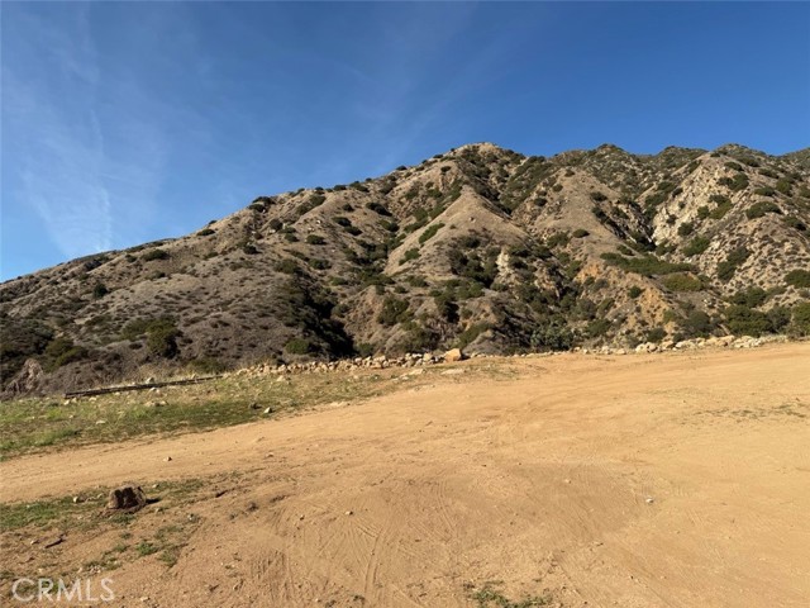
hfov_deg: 71.6
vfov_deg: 56.8
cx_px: 405
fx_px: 562
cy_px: 304
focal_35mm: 24
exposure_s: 1/4975
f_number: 1.78
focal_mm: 6.76
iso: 80
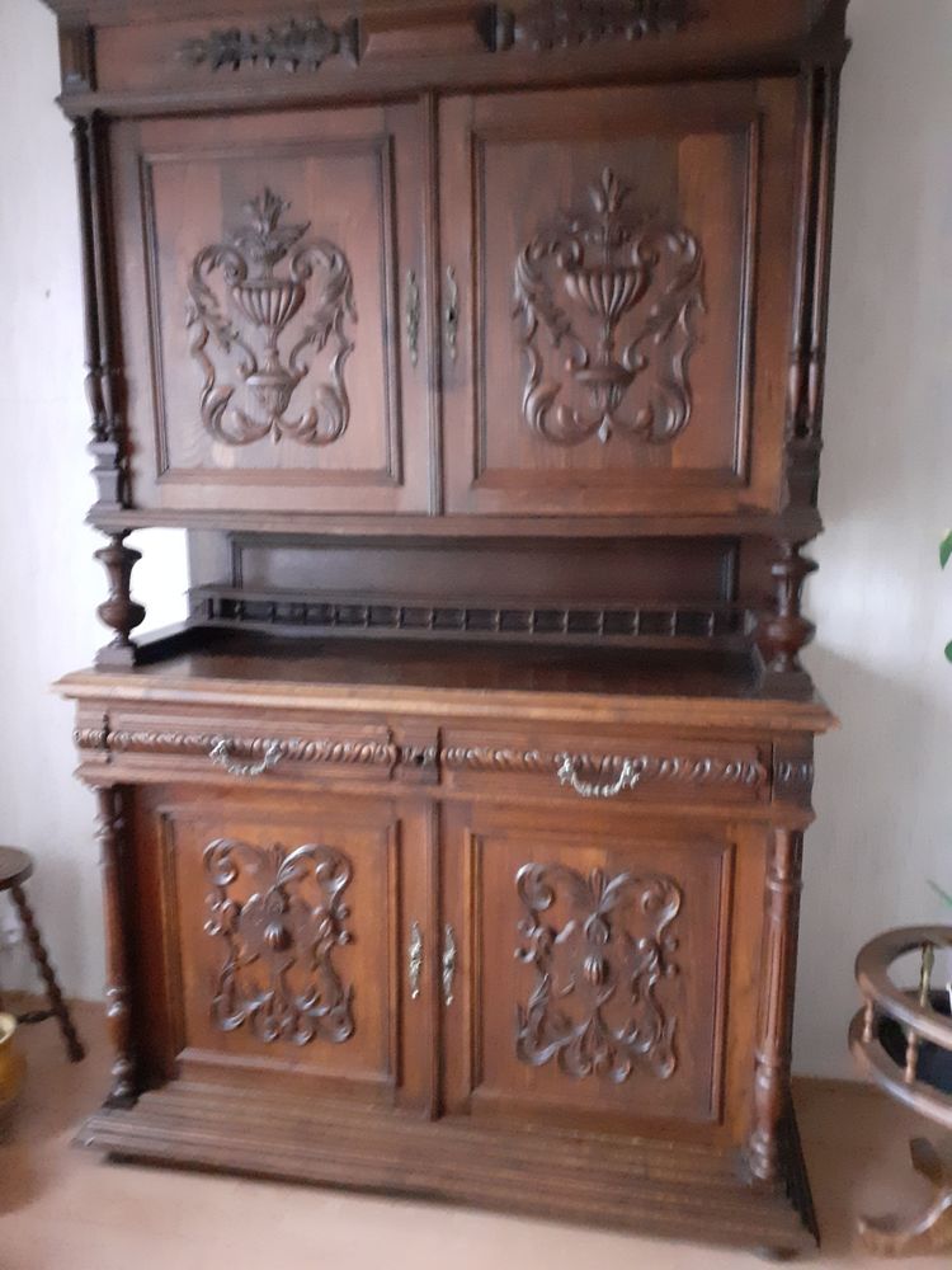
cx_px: 476
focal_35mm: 27
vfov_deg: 65.3
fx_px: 990
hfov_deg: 51.4
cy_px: 635
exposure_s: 1/20
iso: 1000
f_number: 1.9
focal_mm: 3.6
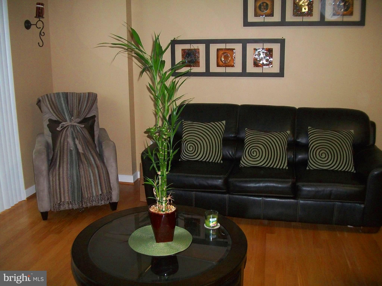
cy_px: 143
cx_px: 191
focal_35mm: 32
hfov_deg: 56.8
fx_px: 353
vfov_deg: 44.2
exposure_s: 1/30
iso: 240
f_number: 2.9
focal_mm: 5.7
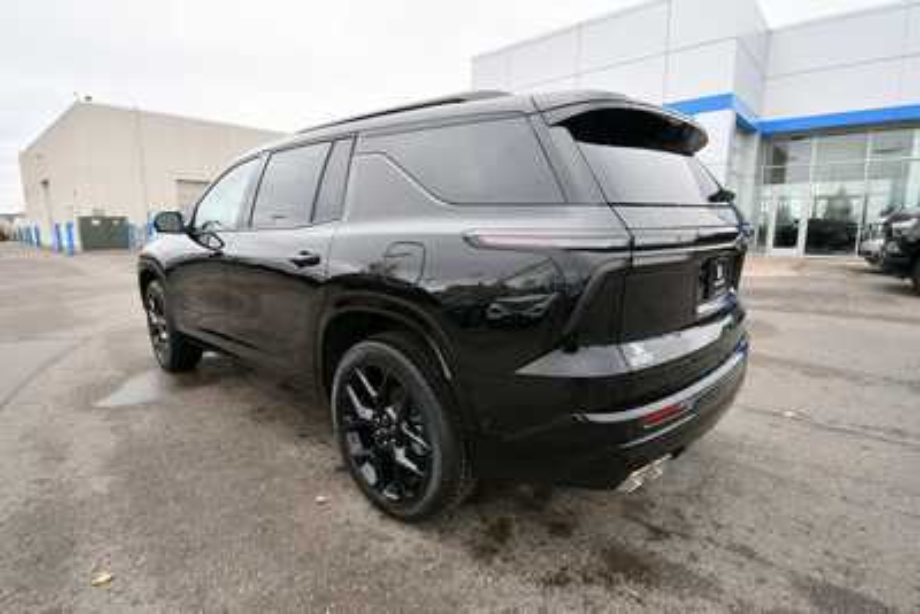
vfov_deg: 67.4
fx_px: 460
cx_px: 460
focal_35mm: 18
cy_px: 307
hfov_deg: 90.0
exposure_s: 1/250
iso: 400
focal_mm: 12
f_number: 5.6
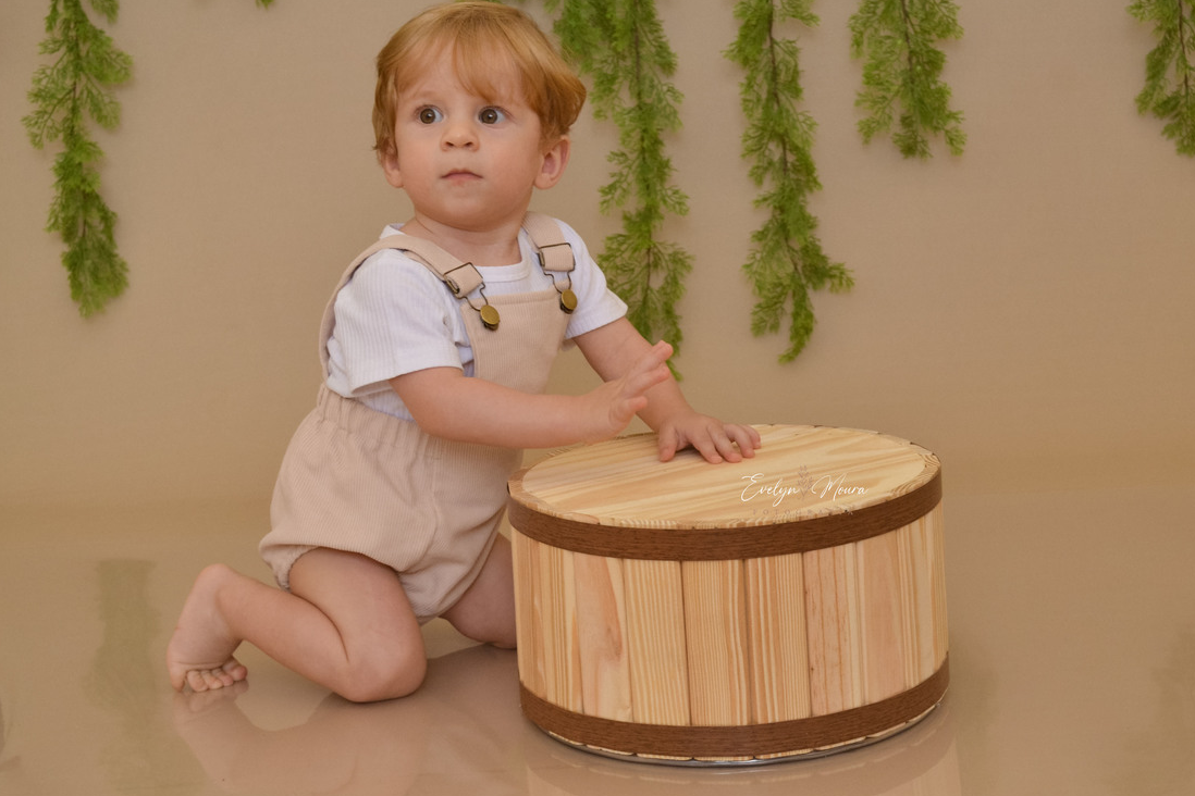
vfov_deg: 23.0
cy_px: 376
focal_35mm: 59
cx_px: 625
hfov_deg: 33.9
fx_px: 1958
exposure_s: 1/200
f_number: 5.6
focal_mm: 36
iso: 800
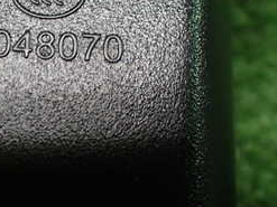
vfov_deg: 20.0
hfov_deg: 25.7
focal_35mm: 73
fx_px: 584
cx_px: 20
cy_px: 50
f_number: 2.3
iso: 800
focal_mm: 5.4
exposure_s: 1/125
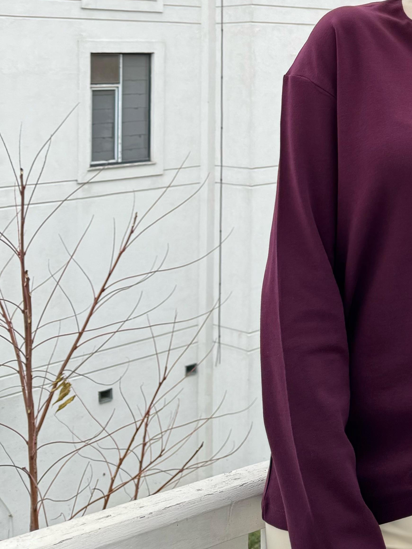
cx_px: 446
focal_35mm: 59
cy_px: 53
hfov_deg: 23.4
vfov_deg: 31.2
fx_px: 936
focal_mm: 6.76
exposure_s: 1/135
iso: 100
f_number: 1.78
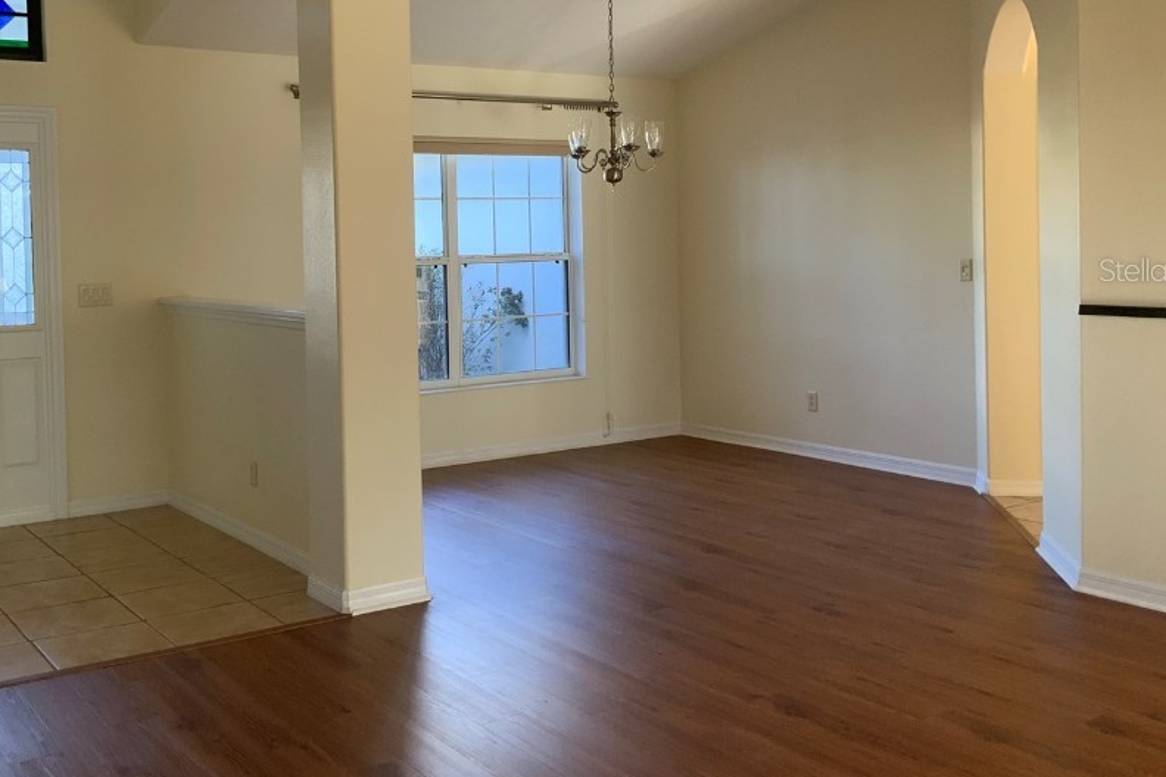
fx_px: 1263
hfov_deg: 49.3
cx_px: 484
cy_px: 269
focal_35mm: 39
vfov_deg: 33.9
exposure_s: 1/60
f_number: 1.8
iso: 80
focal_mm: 3
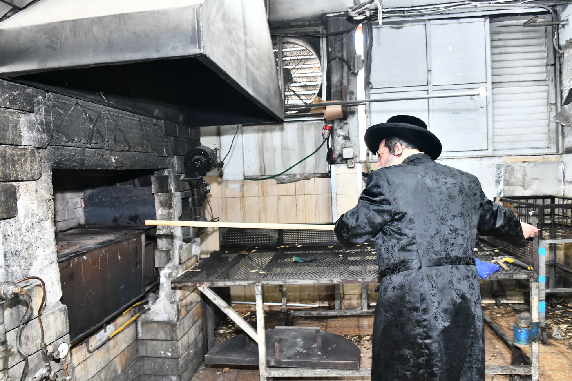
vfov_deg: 46.4
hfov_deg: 65.5
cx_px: 286
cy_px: 190
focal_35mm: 28
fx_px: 445
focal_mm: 28
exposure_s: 1/100
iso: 2000
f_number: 5
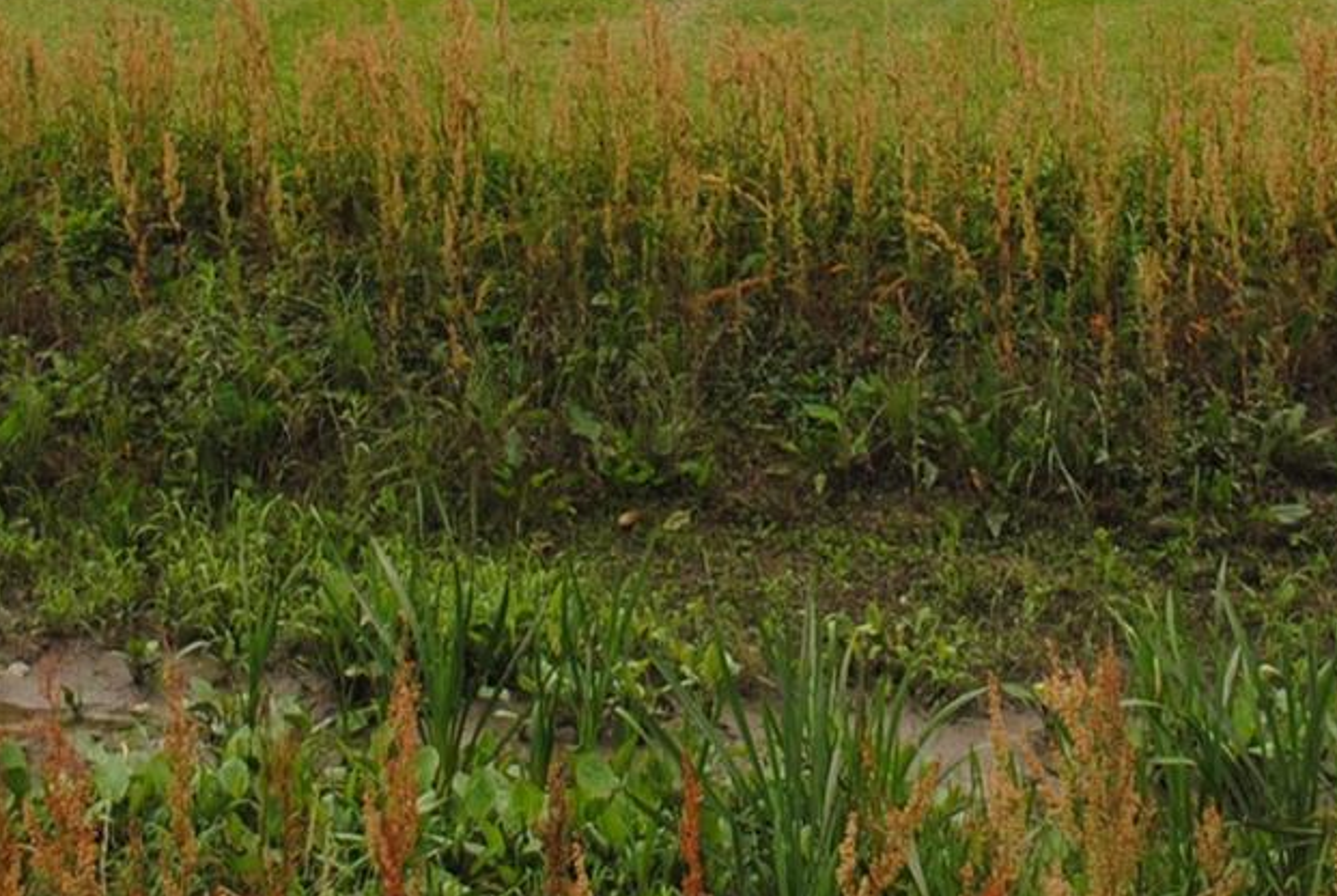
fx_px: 3682
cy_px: -377
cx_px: 784
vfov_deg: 13.2
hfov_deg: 20.6
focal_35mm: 99
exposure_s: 1/160
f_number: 3.8
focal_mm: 20
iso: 100
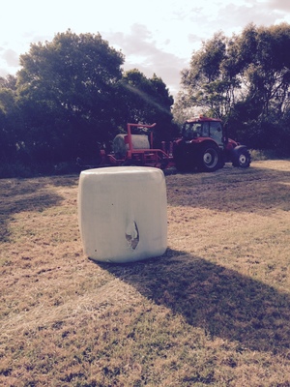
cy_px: 194
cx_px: 145
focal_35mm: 33
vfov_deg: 55.4
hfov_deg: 42.9
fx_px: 369
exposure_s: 1/1506
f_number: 2.4
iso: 50
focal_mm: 4.12
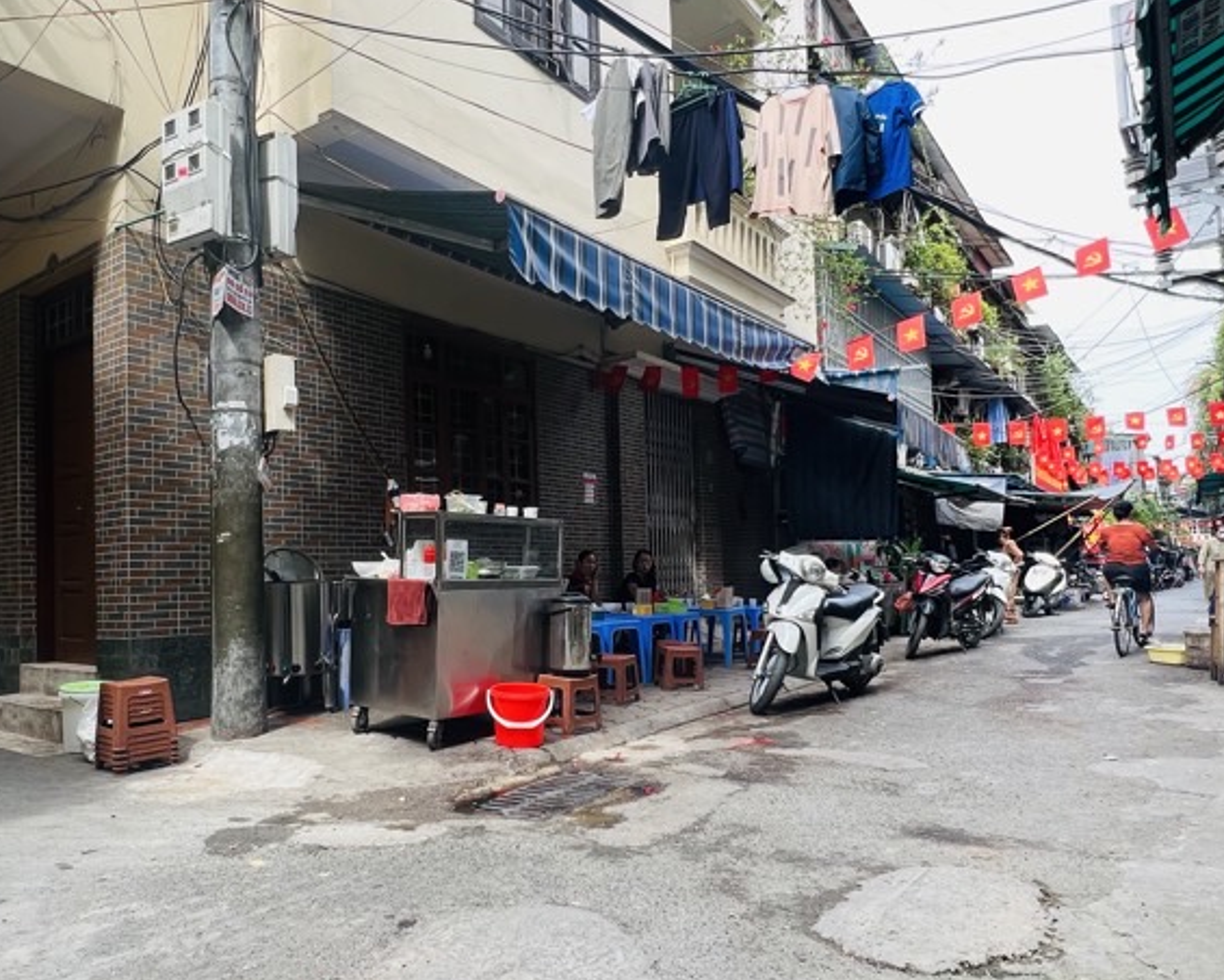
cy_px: 544
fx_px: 833
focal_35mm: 23
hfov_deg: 72.3
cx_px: 539
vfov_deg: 60.7
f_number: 1.8
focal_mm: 1.57
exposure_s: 1/190
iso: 32
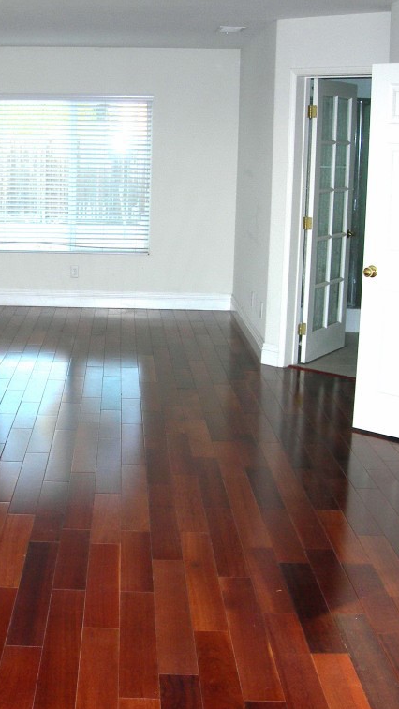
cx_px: 63
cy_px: 359
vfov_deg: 37.2
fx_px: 1053
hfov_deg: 21.1
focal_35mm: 56
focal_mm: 7.8
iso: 64
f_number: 2.8
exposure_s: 1/60.1
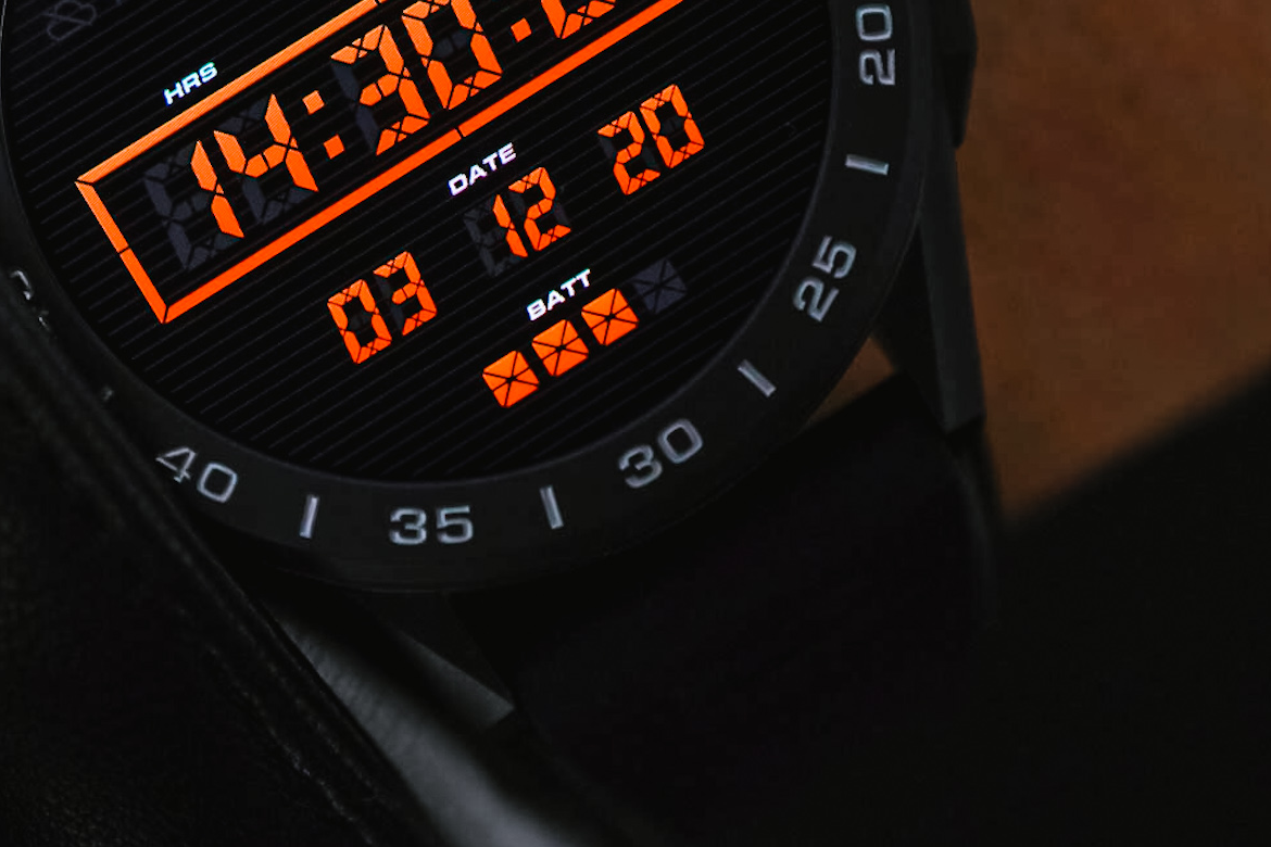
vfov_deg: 19.3
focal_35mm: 70
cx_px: 379
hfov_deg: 28.6
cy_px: 168
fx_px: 2471
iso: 400
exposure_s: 1/160
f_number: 3.2
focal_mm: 40
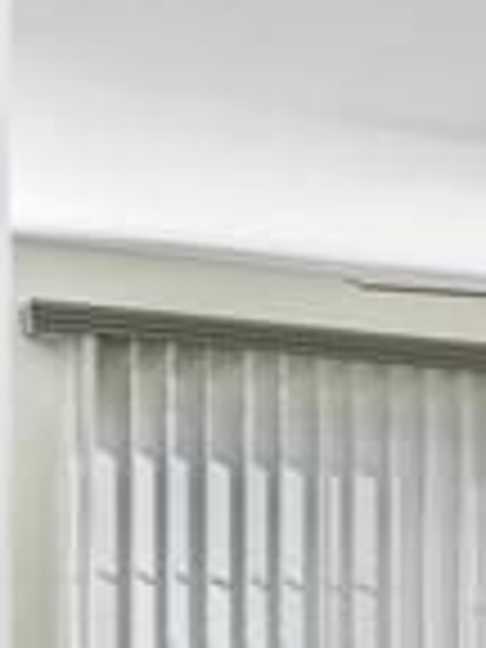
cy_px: 803
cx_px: 3114
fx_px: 3070
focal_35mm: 164
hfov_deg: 4.8
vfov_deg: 11.8
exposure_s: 1/30
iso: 400
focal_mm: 17
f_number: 8
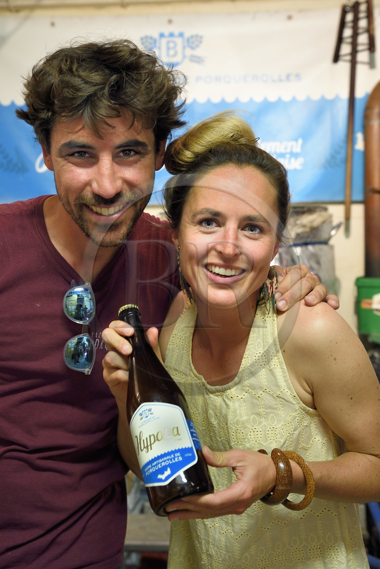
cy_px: 284
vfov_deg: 42.7
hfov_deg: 29.2
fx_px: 728
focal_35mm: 46
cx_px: 190
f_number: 5.6
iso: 1600
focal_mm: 46
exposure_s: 1/25
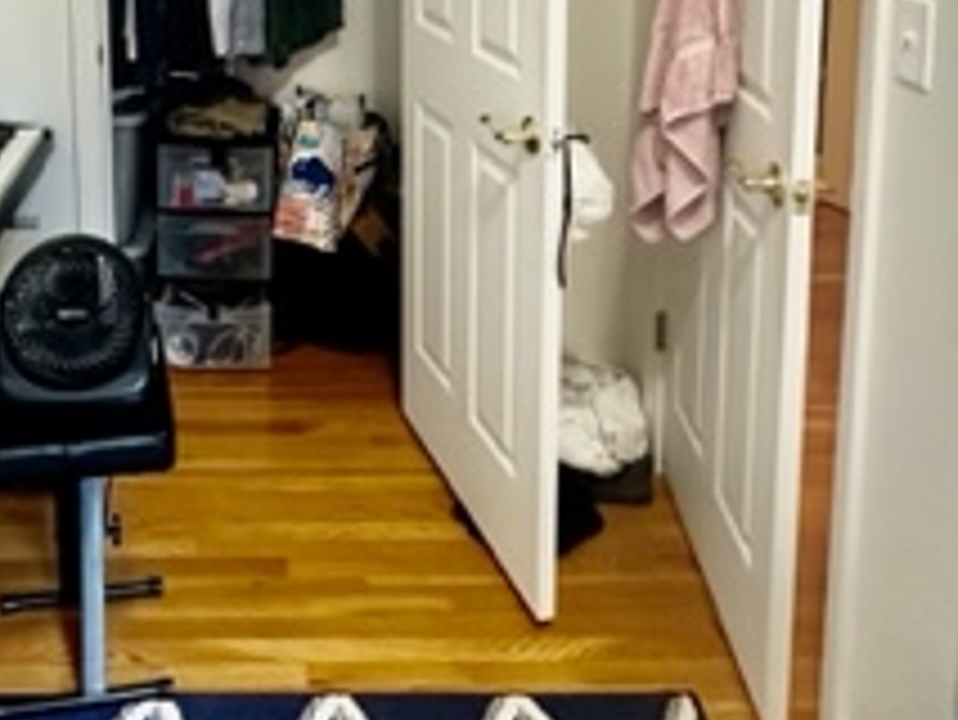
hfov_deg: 43.9
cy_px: -63
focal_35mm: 42
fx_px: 1163
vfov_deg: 30.8
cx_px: 292
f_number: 2.2
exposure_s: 1/60
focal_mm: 2.22
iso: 320
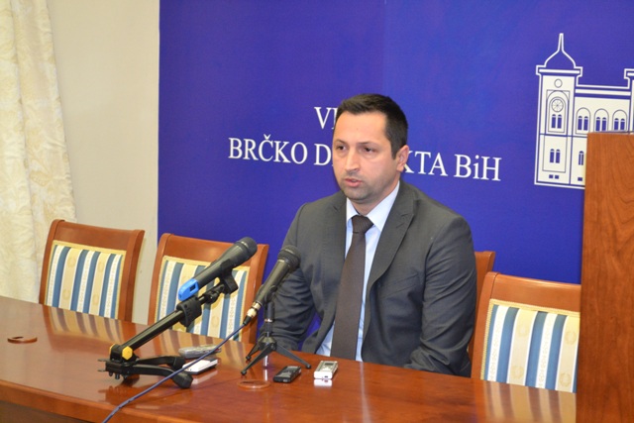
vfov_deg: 16.6
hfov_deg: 24.6
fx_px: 1453
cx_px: 317
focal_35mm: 82
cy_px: 212
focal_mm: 55
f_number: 5.6
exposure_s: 1/60
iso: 2200
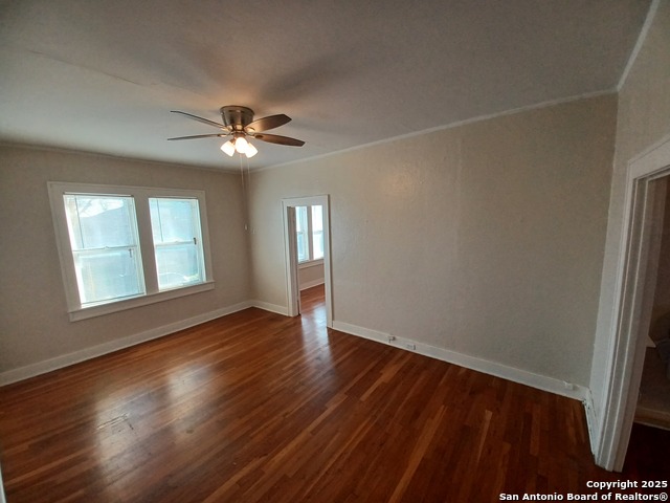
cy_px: 252
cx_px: 335
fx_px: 252
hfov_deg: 106.2
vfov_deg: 89.9
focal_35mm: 13
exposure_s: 1/120
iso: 125
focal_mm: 1.42
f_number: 2.2
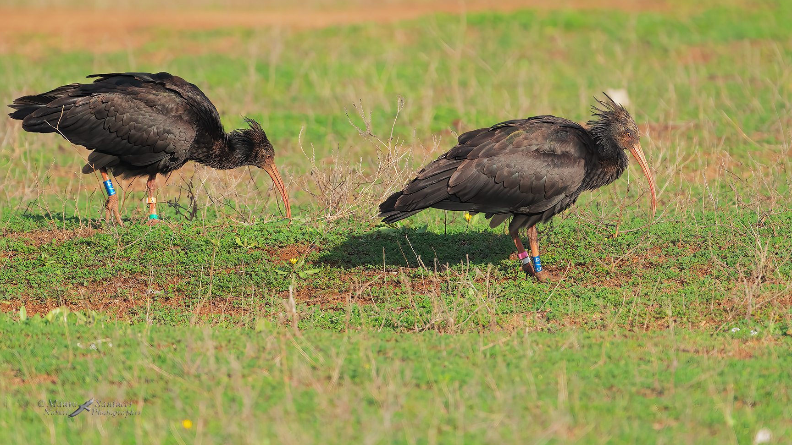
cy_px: 175
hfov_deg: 2.4
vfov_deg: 1.4
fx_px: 18689
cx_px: 398
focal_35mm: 890
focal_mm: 815
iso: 3200
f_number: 9
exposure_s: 1/2000
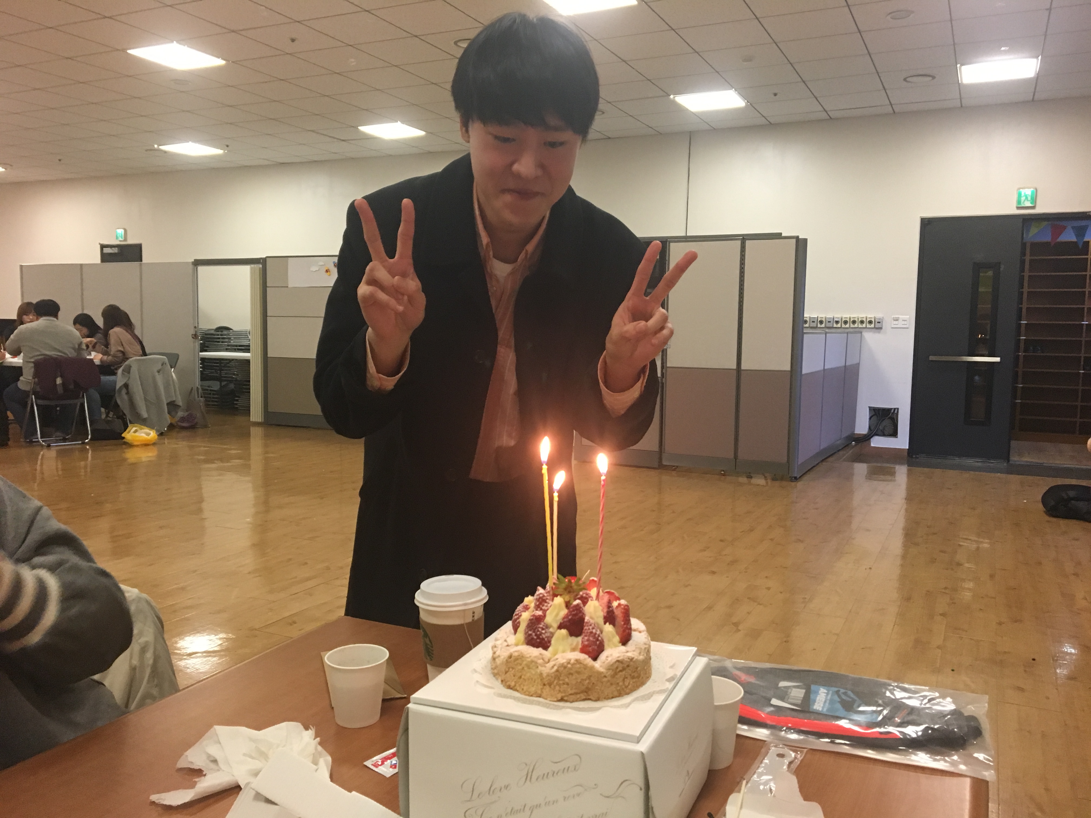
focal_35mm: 29
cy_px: 409
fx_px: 914
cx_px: 546
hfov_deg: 61.7
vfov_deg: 48.2
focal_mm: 4.15
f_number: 2.2
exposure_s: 1/30
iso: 160
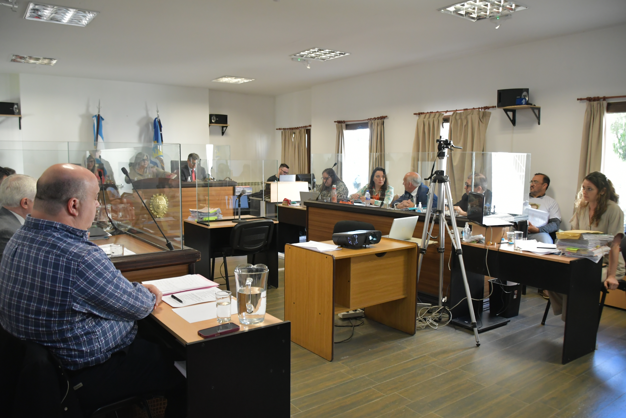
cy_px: 209
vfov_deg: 47.9
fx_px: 469
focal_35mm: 27
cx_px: 313
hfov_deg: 67.4
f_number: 3.5
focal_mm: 18
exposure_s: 1/160
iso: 1600
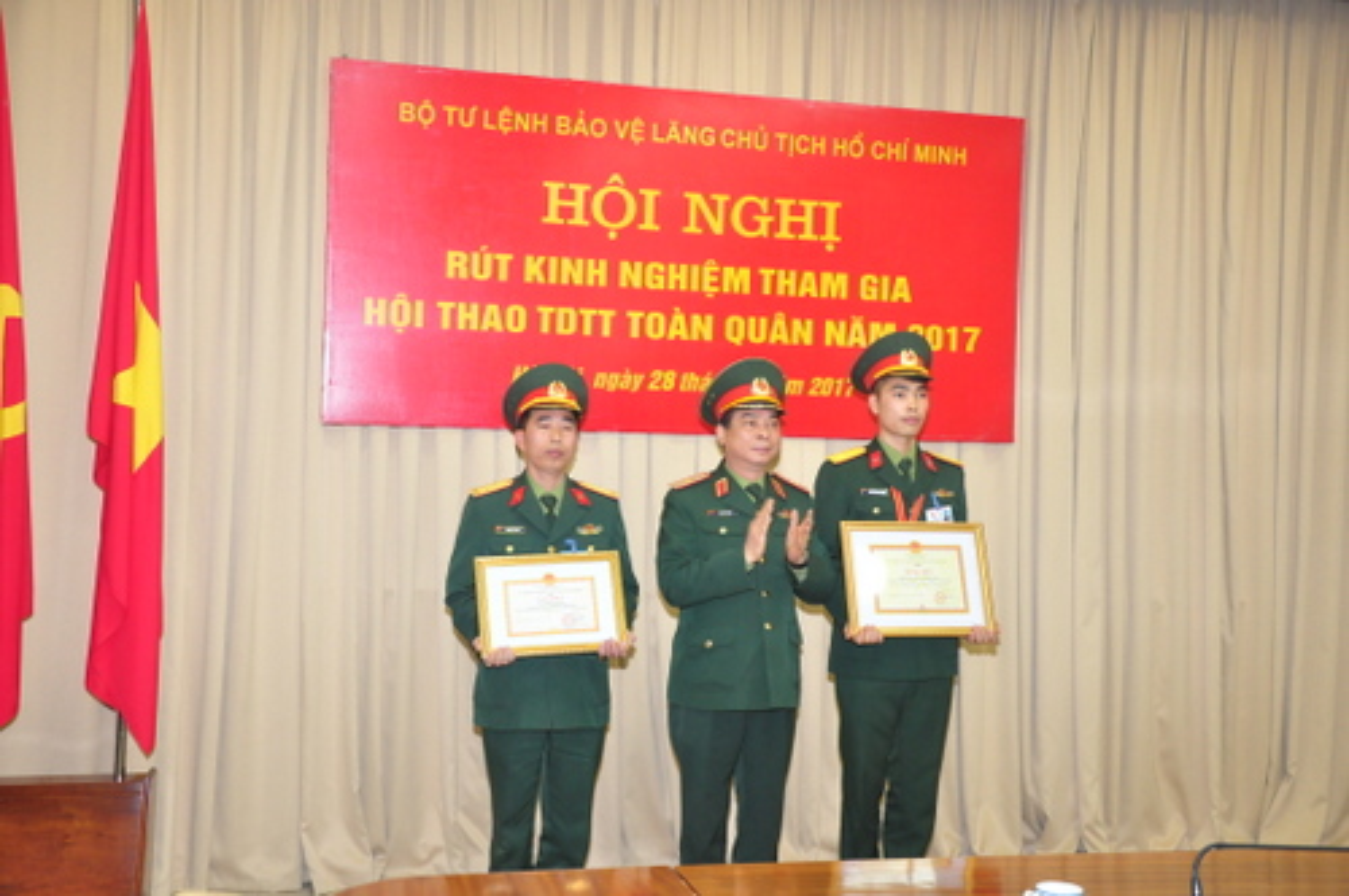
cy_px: 448
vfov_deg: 31.8
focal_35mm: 42
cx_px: 674
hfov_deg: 46.5
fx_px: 1572
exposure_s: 1/60
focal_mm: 28
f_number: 5.6
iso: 1600
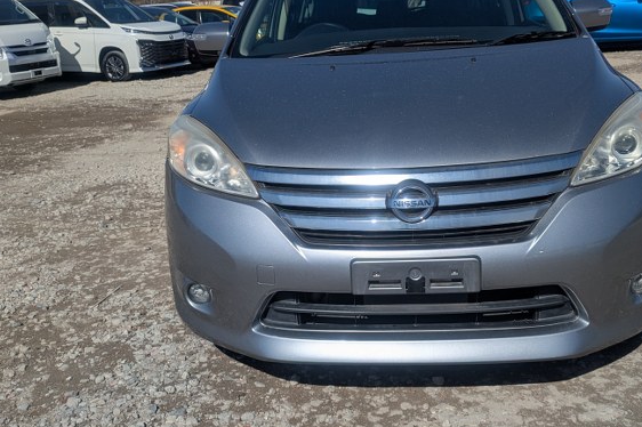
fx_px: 659
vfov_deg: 35.9
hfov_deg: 51.9
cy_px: 194
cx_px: 328
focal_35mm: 37
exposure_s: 1/7092
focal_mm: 5.43
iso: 51
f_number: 1.89
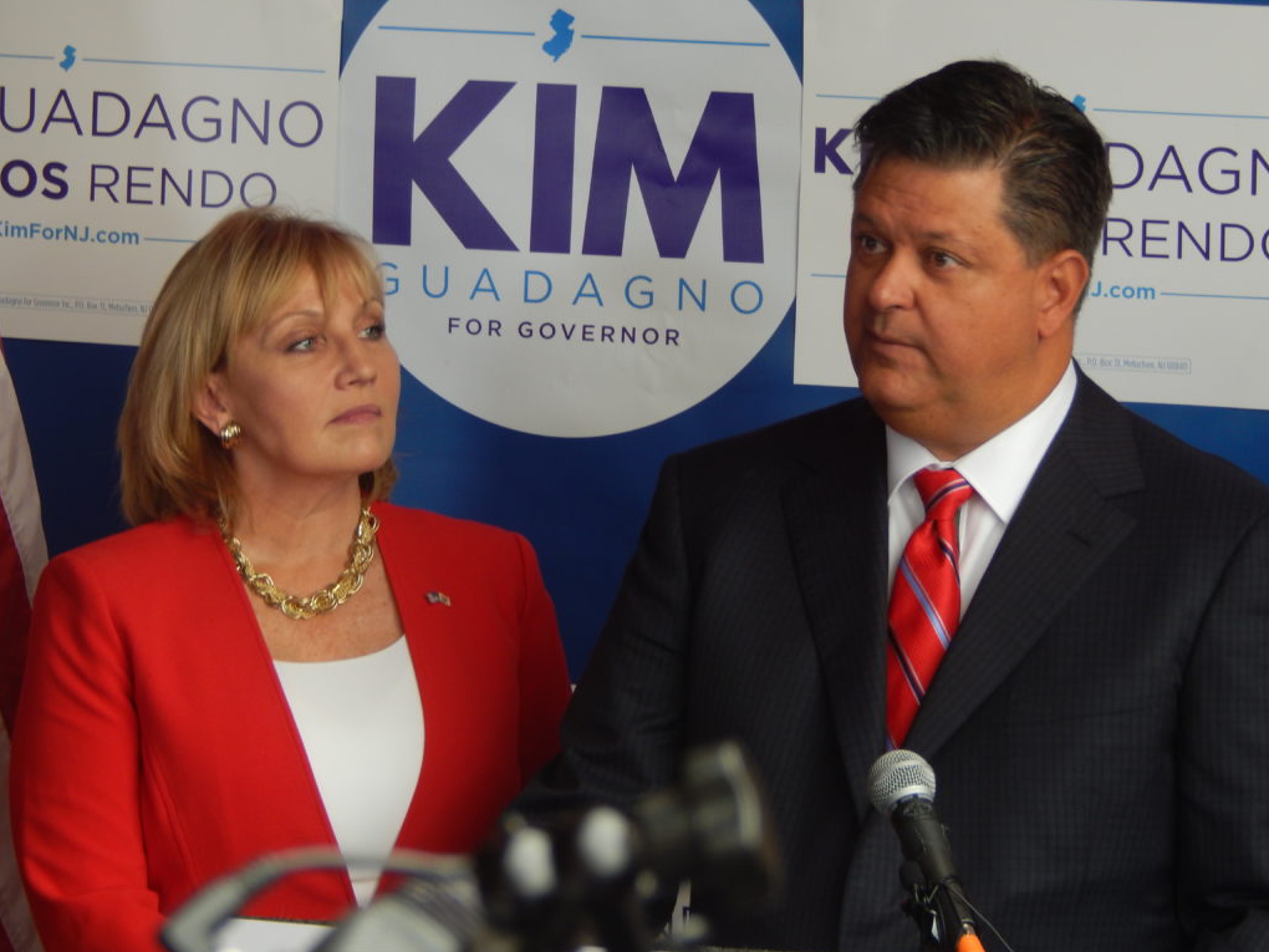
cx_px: 634
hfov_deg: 8.4
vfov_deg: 6.3
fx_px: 8615
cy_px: 477
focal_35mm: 235
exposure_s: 1/30
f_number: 5.6
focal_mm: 41.7
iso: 140
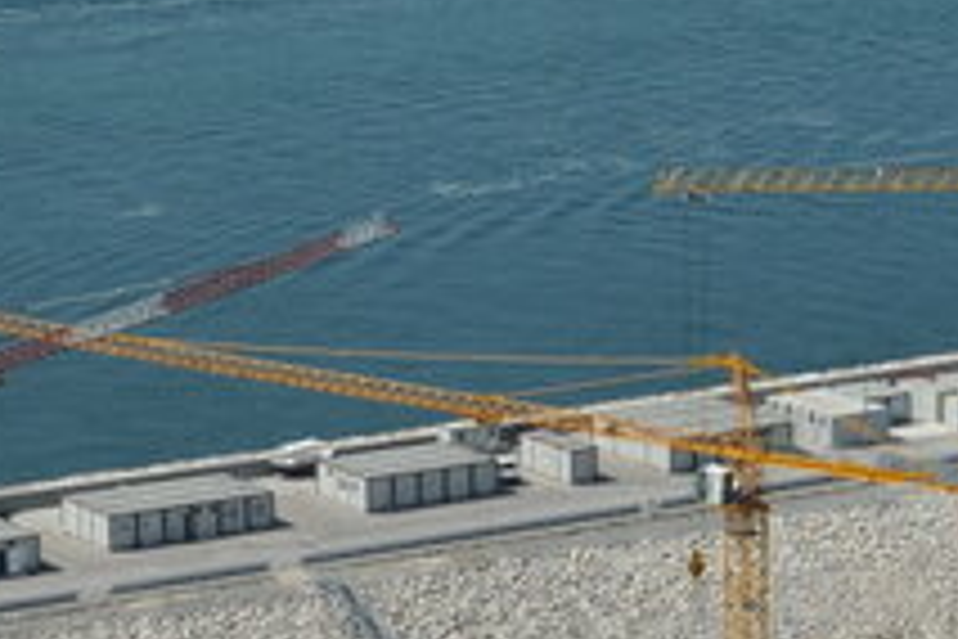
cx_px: 603
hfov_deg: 9.0
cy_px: 432
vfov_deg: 6.0
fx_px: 6067
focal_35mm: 228
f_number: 10
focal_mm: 45
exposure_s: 1/1000
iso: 400
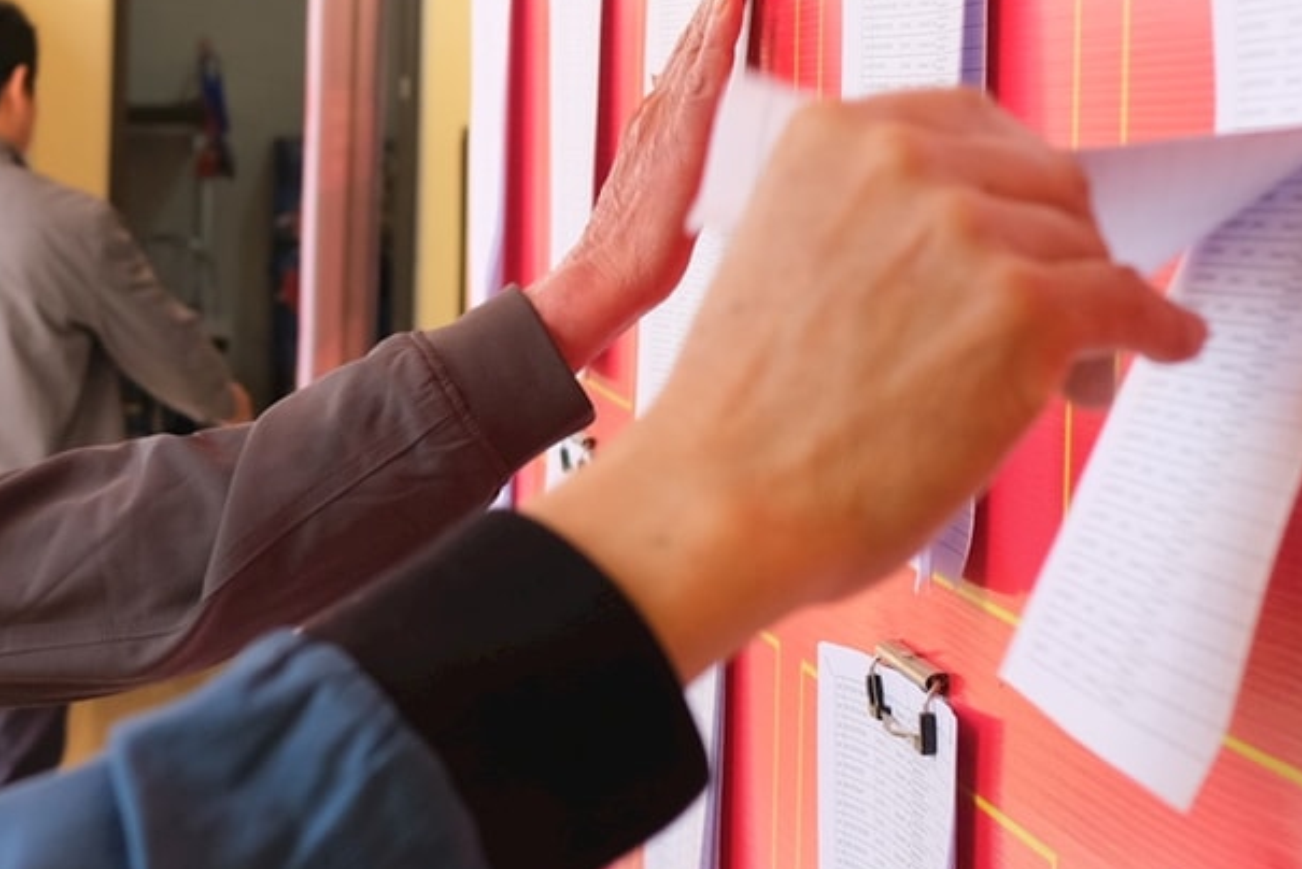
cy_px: 142
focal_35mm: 111
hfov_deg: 18.1
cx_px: 84
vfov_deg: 12.3
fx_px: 4016
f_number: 3.6
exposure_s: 1/220
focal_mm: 23
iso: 320
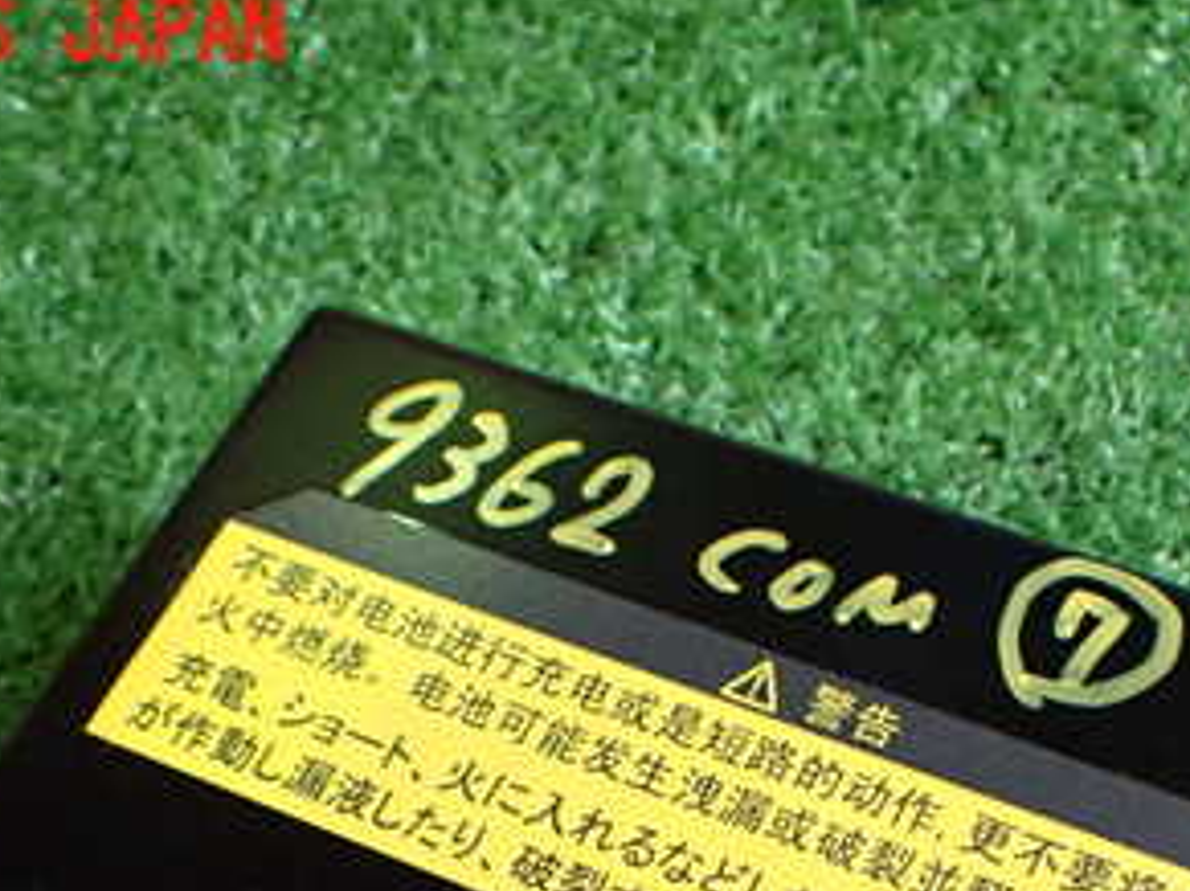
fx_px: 2268
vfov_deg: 21.4
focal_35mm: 66
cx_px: 769
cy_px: 903
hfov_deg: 29.2
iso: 800
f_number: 2.4
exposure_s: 1/50
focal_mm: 5.79
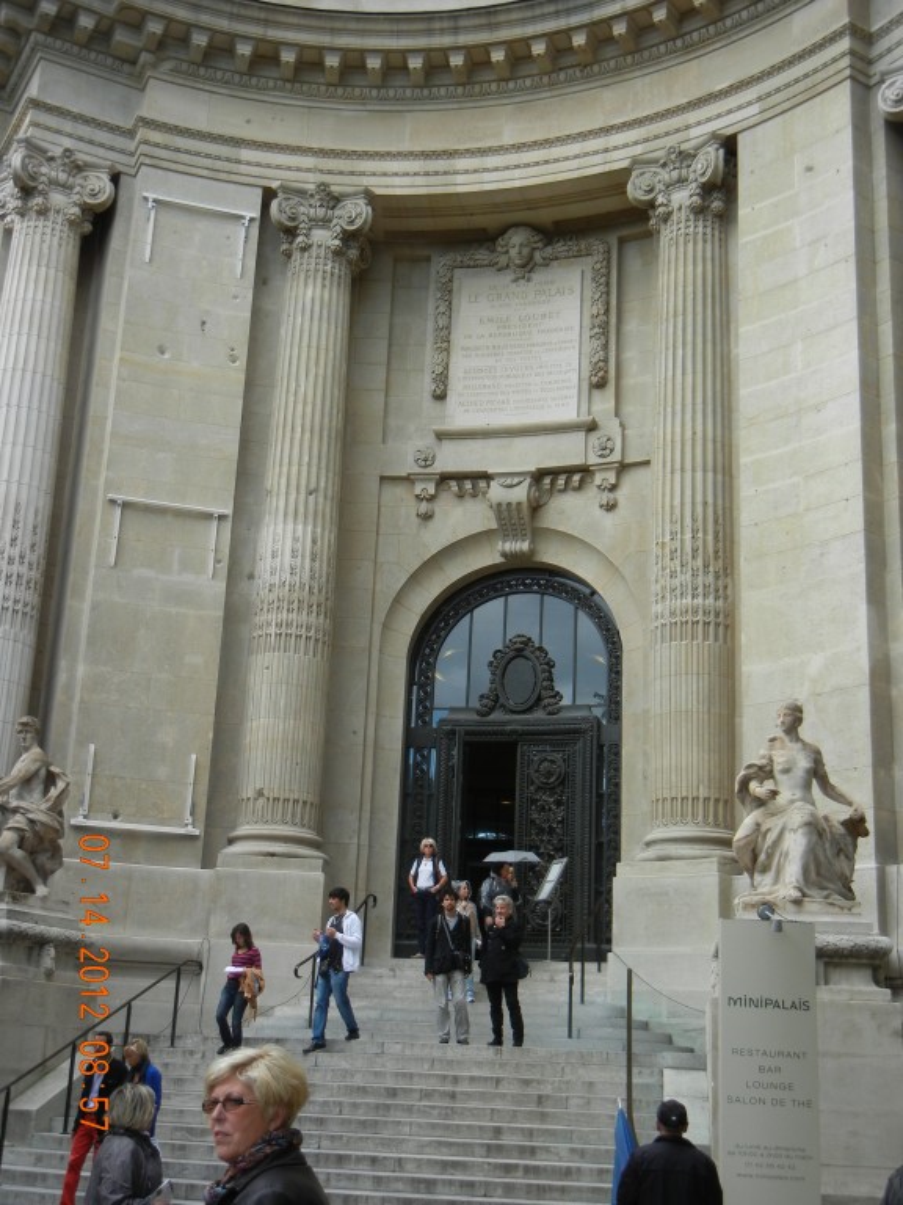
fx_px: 1565
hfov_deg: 32.2
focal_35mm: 45
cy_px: 602
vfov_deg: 42.1
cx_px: 452
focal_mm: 8.1
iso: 160
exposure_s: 1/232
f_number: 3.8
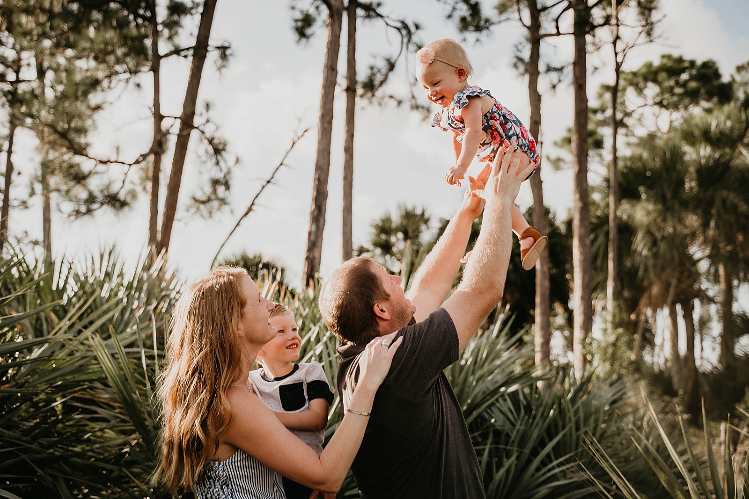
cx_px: 374
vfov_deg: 31.9
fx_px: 874
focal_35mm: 42
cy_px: 250
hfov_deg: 46.4
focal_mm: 42
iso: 100
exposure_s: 1/500
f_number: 2.8
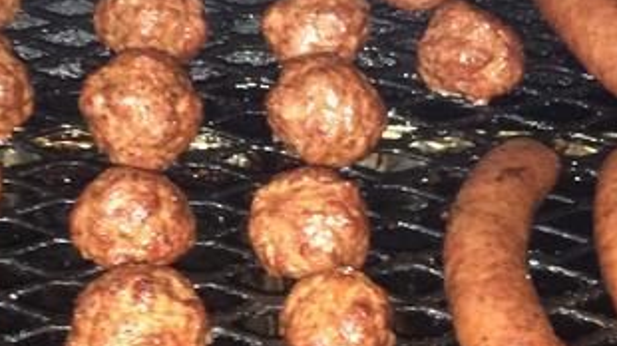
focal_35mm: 95
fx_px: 1553
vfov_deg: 12.7
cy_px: 267
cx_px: 209
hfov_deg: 22.4
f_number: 2.2
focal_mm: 4.12
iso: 400
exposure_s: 1/16
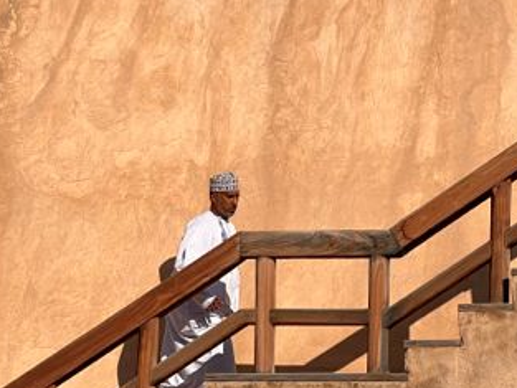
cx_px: 448
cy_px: 144
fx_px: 3123
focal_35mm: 209
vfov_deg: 7.1
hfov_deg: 9.4
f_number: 2.8
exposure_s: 1/1783
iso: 32
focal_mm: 9
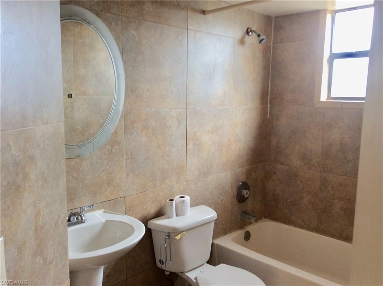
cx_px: 192
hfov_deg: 56.9
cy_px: 143
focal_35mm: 32
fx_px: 353
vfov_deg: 44.0
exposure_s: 1/24
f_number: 2.4
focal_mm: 3.3
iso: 40
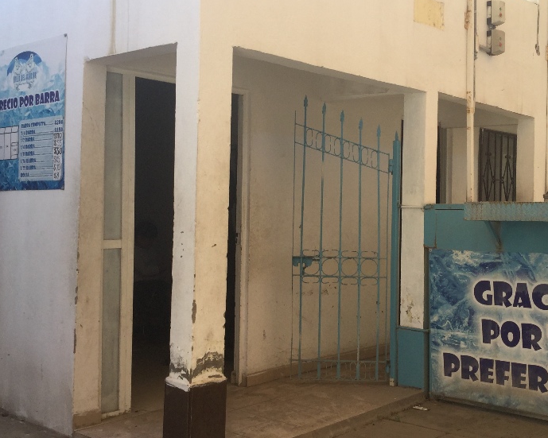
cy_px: 209
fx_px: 730
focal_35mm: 45
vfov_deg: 33.4
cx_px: 343
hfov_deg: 40.9
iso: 25
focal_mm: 3.3
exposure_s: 1/252
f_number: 2.4
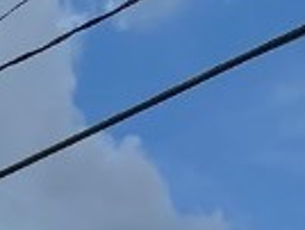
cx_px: -298
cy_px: 856
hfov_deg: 9.4
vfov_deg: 6.4
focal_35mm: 198
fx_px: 1748
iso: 32
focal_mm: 5.1
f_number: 1.6
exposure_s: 1/7407
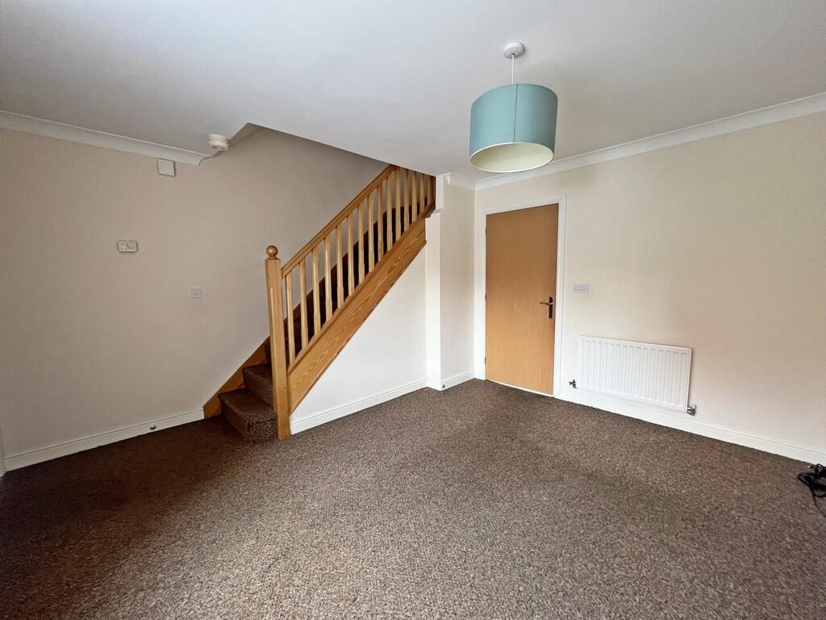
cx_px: 413
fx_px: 310
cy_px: 310
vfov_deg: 89.9
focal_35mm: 13
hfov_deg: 106.2
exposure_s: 1/77
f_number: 1.8
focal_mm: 1.57
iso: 250
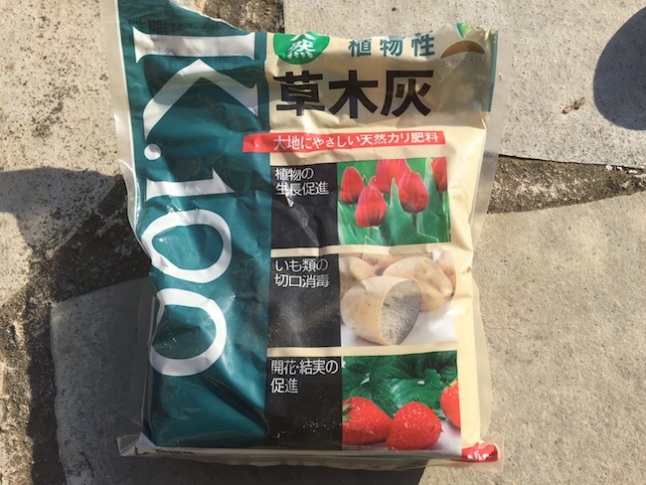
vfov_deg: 48.3
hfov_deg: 61.6
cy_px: 242
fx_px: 541
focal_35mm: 29
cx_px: 323
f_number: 2.2
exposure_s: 1/1464
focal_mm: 4.15
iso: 32
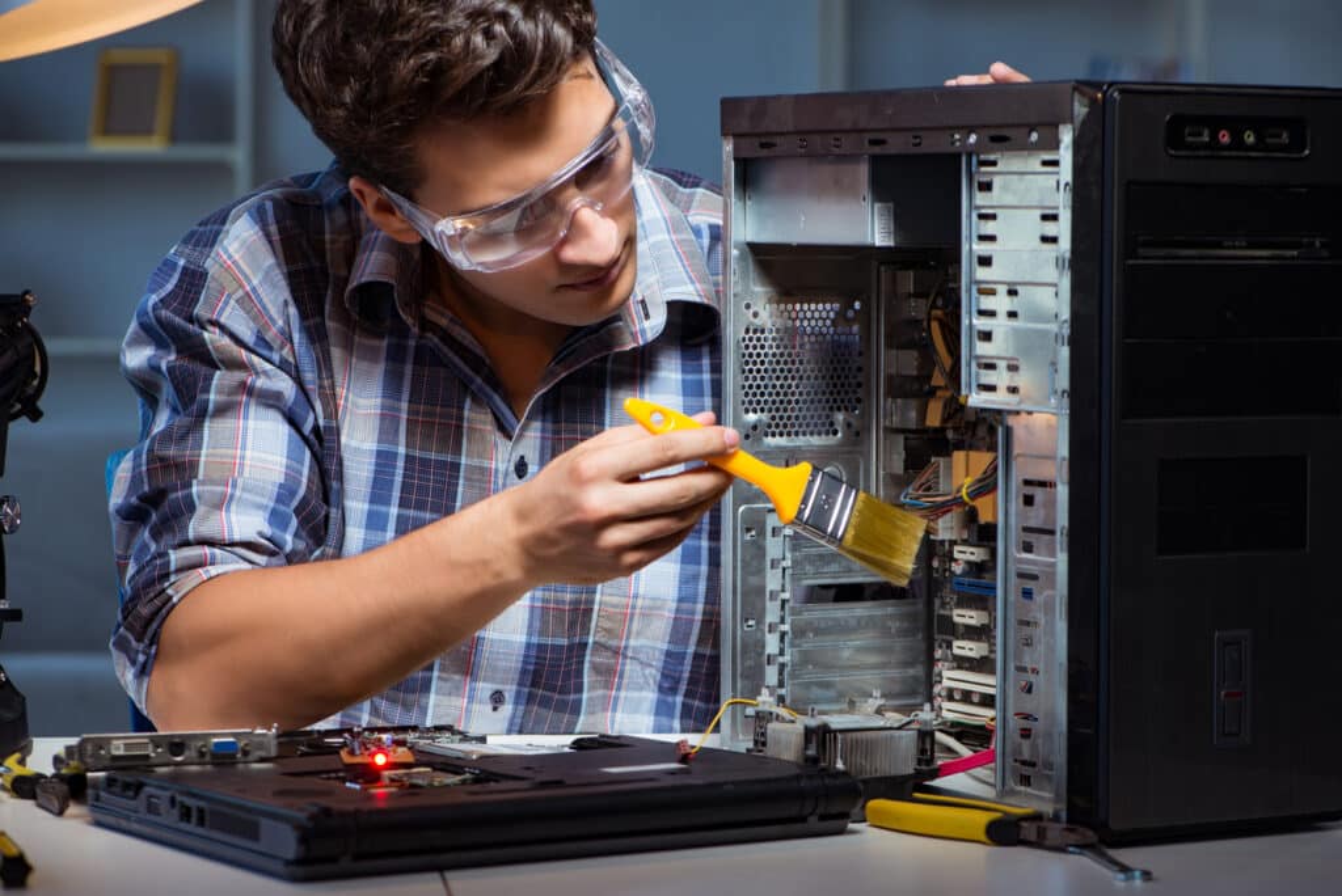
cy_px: 448
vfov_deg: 13.1
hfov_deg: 19.4
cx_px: 671
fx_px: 3916
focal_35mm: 105
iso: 100
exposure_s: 1/60
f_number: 7.1
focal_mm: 105
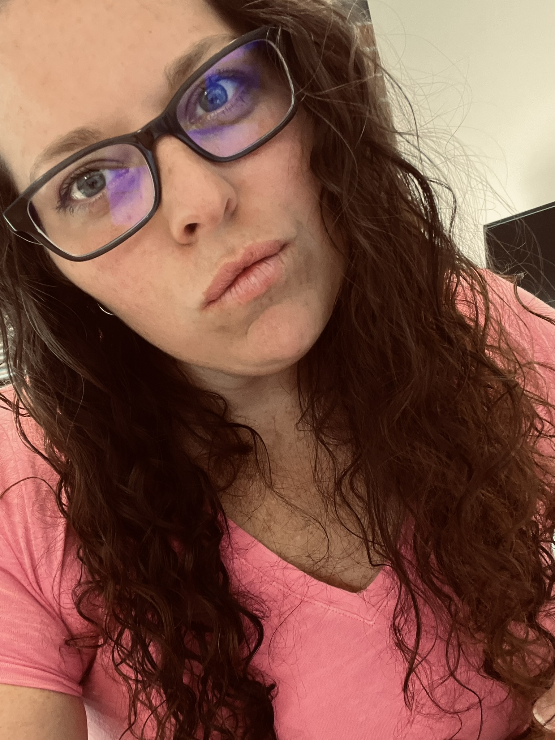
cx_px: 278
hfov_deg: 46.8
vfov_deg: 60.0
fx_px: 641
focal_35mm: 30
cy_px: 370
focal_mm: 2.71
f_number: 2.2
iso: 320
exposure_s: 1/40
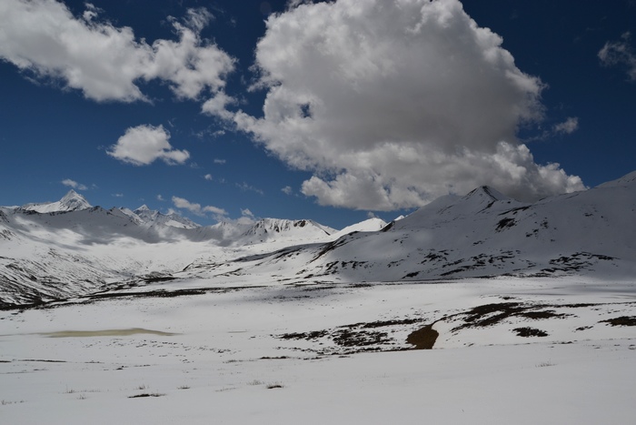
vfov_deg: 47.9
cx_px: 318
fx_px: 477
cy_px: 212
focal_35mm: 27
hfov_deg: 67.4
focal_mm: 18
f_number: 13
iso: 100
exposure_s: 1/640
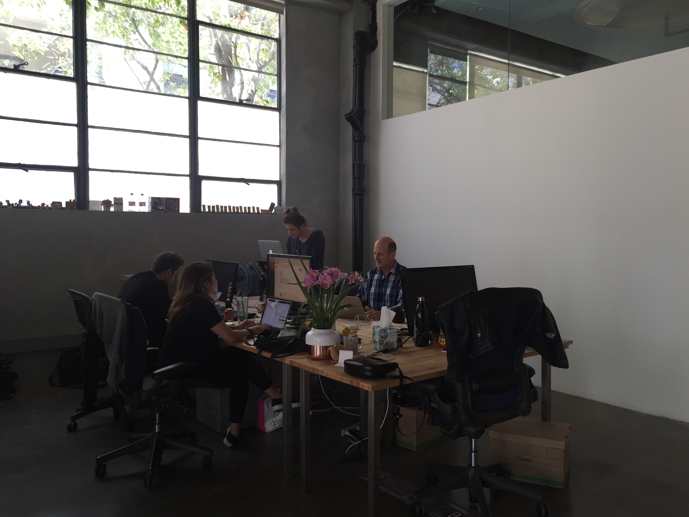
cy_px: 258
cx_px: 344
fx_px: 577
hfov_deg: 61.7
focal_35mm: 29
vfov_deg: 48.2
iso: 32
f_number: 2.2
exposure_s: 1/60
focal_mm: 4.15
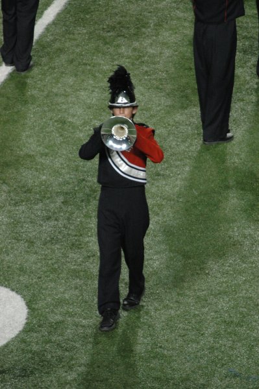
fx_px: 6486
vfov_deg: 3.4
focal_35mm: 600
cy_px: 194
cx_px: 130
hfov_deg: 2.3
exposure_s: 1/60
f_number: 5.6
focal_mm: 400
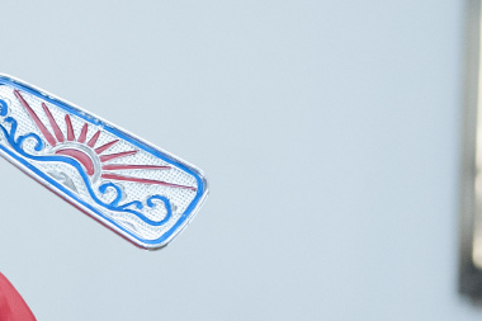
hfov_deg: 6.3
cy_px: 282
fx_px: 4309
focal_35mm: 322
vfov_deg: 4.3
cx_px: -236
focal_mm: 102
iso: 3200
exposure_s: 1/400
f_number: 2.8
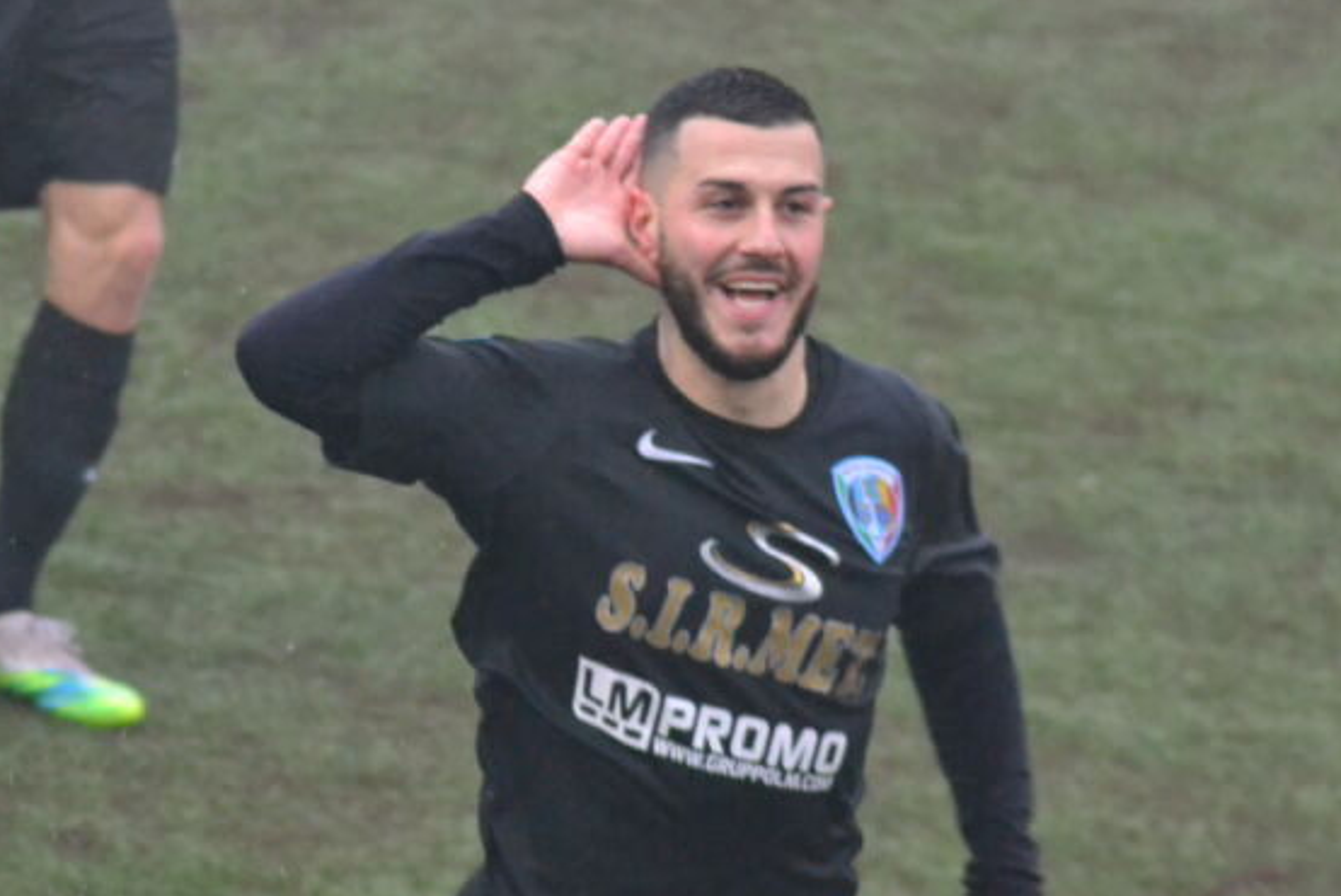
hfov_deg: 4.2
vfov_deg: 2.8
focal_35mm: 486
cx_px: 564
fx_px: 18108
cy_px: 425
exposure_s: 1/250
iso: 3200
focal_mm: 185
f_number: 4.5
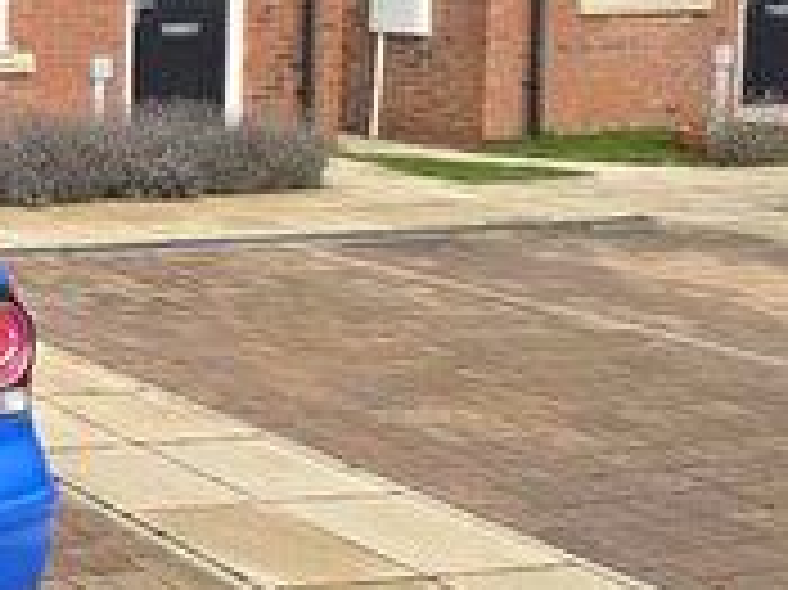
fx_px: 1183
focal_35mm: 52
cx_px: -783
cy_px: 25
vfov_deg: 26.7
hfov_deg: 19.5
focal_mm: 2.2
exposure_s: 1/392
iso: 50
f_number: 2.2
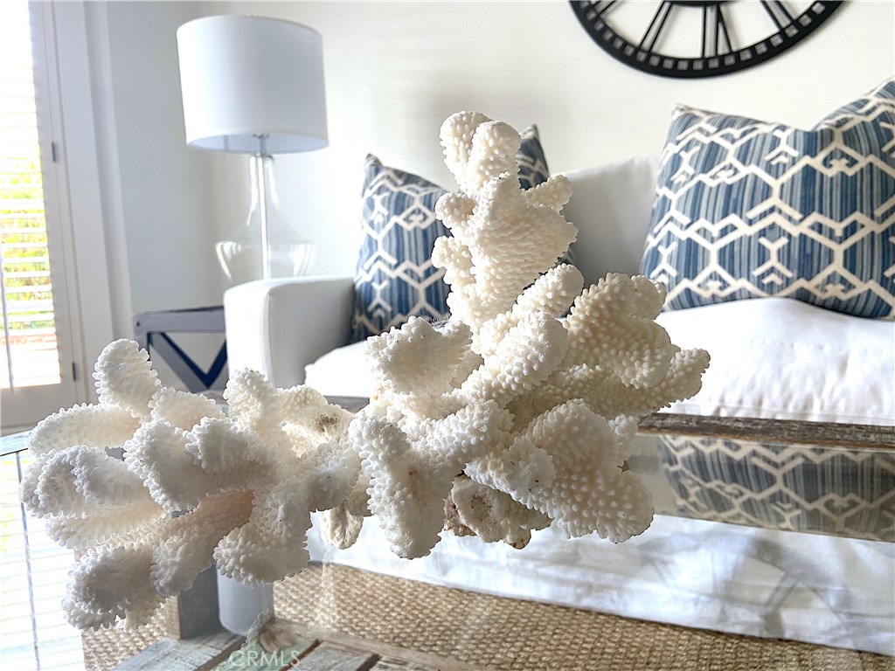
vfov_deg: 53.1
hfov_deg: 67.3
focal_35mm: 26
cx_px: 448
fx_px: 672
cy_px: 336
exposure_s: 1/70
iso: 125
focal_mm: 4.25
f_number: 1.8
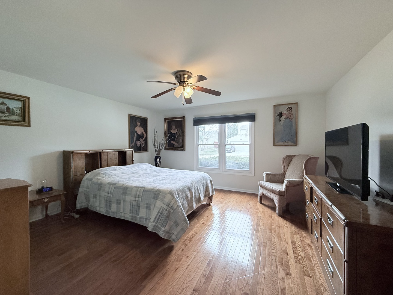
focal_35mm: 14
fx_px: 159
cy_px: 148
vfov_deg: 85.7
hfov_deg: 102.1
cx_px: 196
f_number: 2.2
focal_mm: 2.22
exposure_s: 1/120
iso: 250
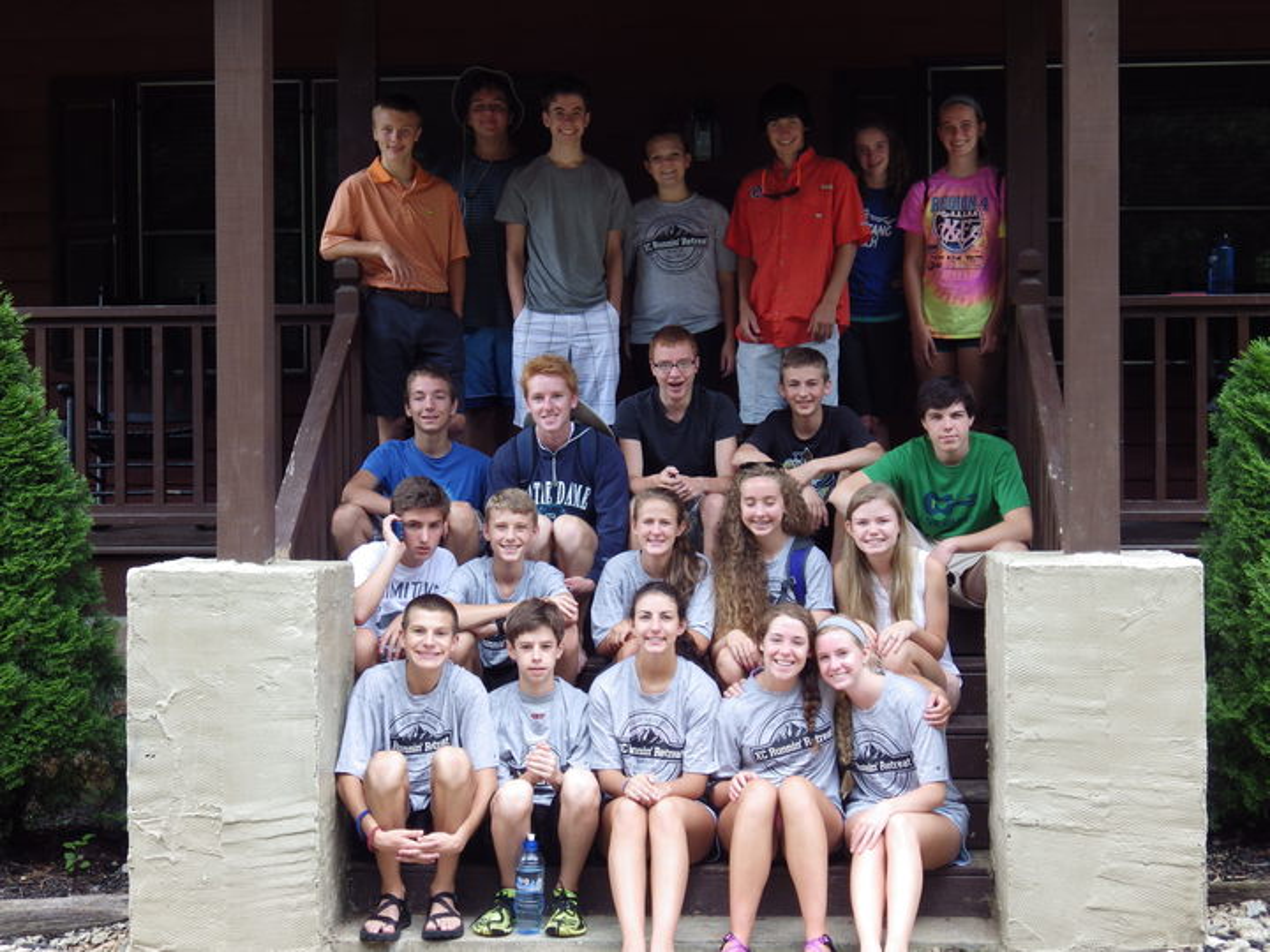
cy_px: 476
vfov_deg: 24.8
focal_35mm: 59
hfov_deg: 32.7
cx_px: 635
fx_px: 2165
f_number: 4
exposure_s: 1/60
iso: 100
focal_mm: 10.7
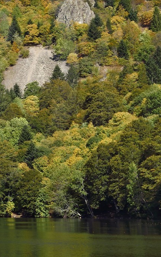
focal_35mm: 90
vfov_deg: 22.8
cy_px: 67
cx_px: -76
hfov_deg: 13.7
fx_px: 632
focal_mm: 38
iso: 200
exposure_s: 1/250
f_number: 11
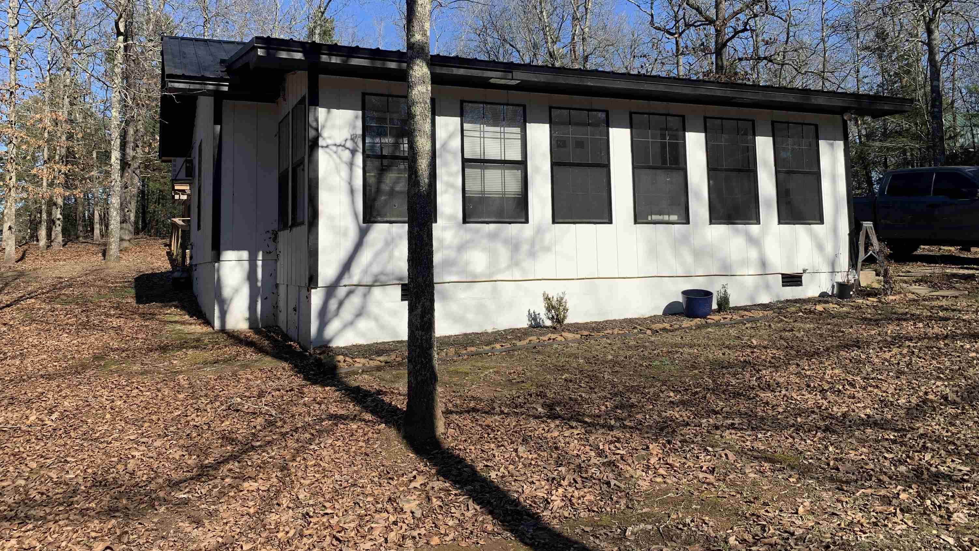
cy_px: 188
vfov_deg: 39.7
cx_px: 485
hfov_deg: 66.1
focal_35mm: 29
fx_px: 753
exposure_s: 1/2033
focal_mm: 4.25
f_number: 1.8
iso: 25
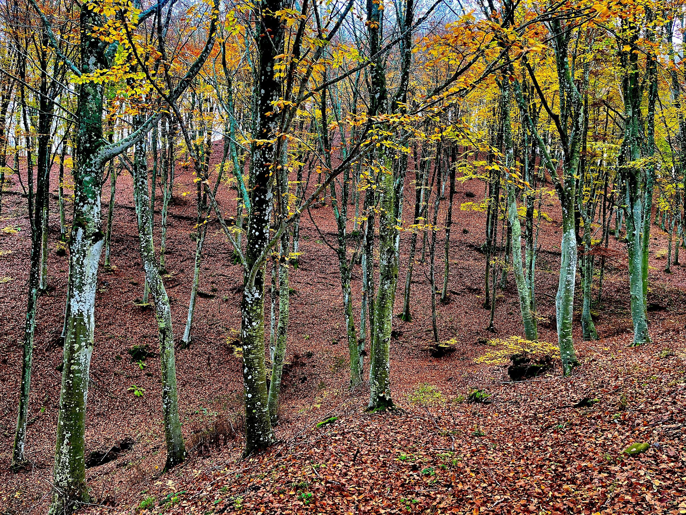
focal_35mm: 26
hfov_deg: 67.3
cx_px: 343
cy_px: 258
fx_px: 515
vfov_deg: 53.1
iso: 125
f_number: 1.6
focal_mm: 5.1
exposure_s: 1/121
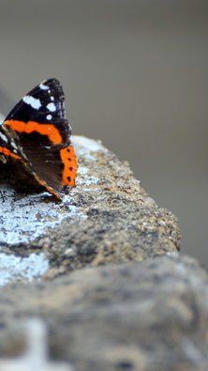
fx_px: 7015
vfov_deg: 3.0
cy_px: 186
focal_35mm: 715
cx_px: 49
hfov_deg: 1.7
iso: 250
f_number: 5.6
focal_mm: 300
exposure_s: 1/500
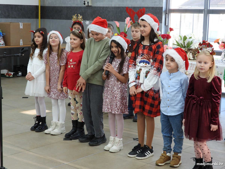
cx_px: 112
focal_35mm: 65
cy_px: 84
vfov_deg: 22.6
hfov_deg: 29.8
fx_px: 422
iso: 125
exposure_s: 1/30
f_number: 3.5
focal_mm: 11.7
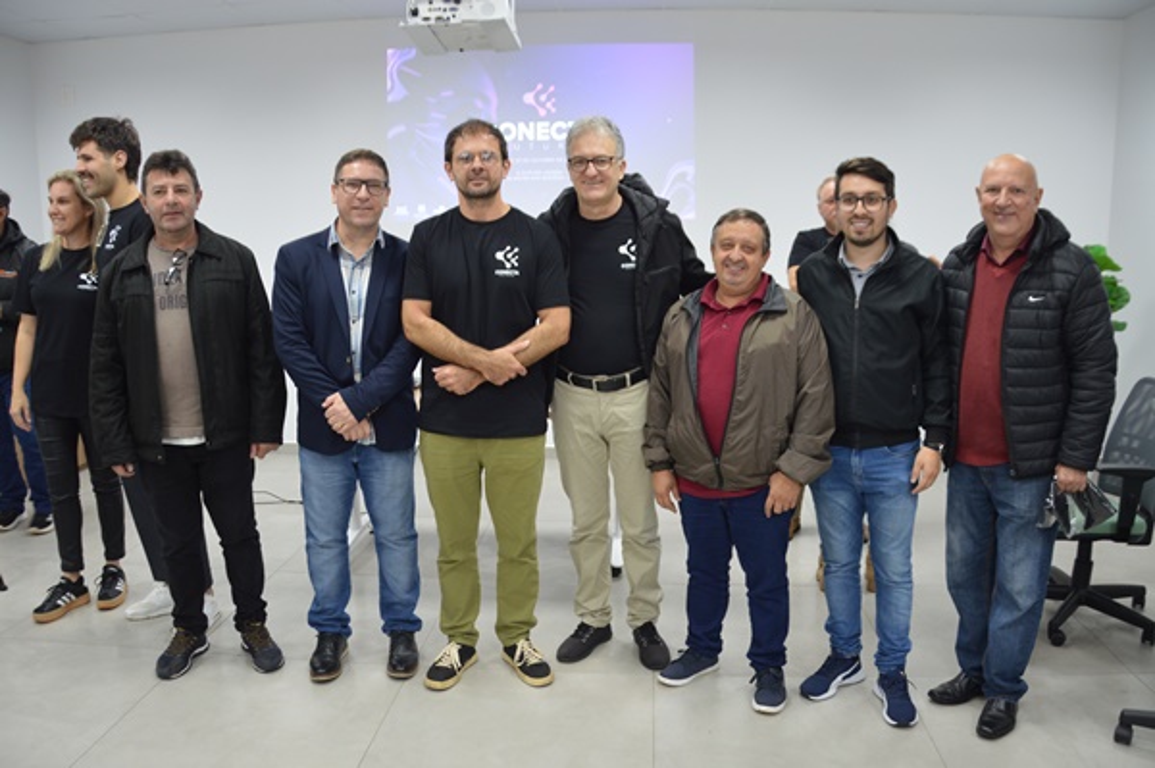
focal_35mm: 52
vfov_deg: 25.7
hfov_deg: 37.9
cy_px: 384
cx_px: 578
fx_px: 1683
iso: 400
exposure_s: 1/40
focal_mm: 35
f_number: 4.5
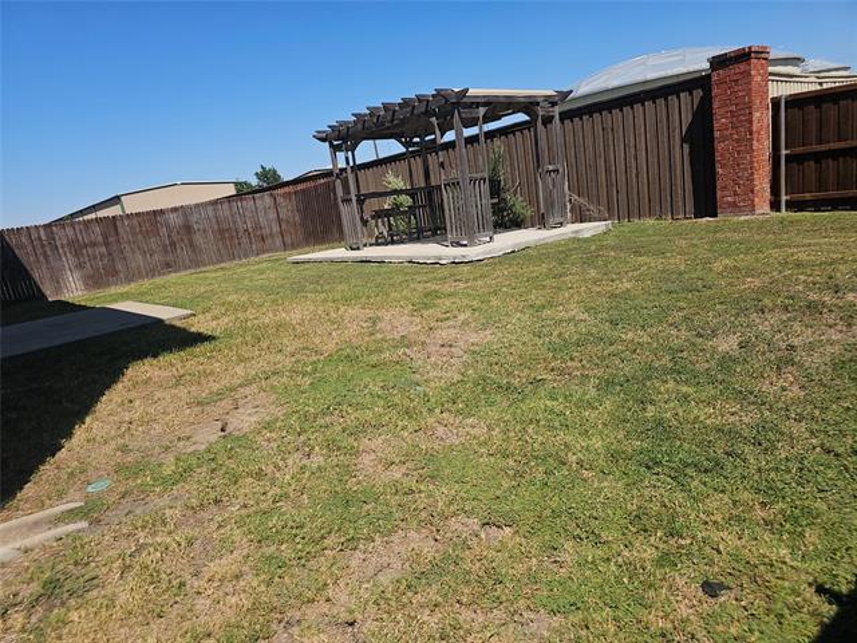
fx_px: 569
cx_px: 428
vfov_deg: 58.9
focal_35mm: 23
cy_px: 322
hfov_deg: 73.9
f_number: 1.7
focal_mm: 6.3
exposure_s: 1/970
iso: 10
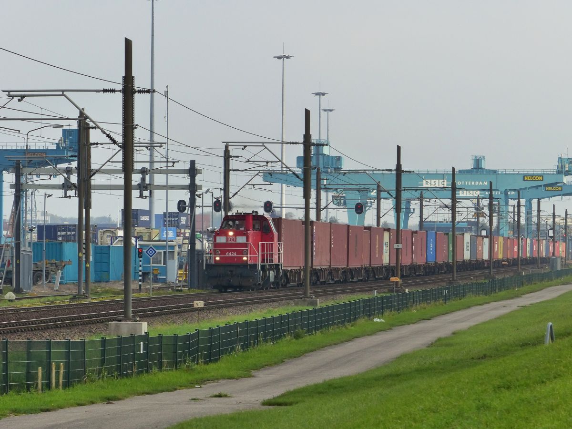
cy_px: 214
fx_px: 4115
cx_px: 286
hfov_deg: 8.0
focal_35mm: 249
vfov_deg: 6.0
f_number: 4
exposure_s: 1/500
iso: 250
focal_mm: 44.8
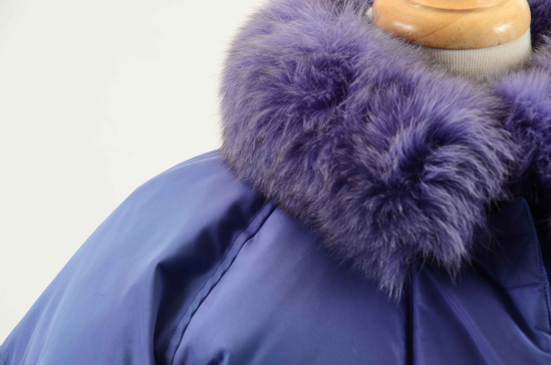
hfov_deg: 13.1
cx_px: 276
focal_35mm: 158
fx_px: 2406
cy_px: 182
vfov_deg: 8.7
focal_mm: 105
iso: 160
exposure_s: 1/80
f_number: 8
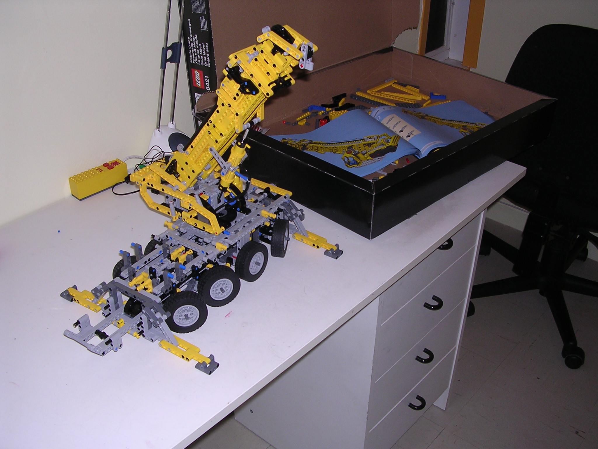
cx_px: 299
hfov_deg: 49.0
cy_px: 224
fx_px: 656
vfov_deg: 37.7
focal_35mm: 38
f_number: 2.8
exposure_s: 1/60.1
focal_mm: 5.8
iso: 100
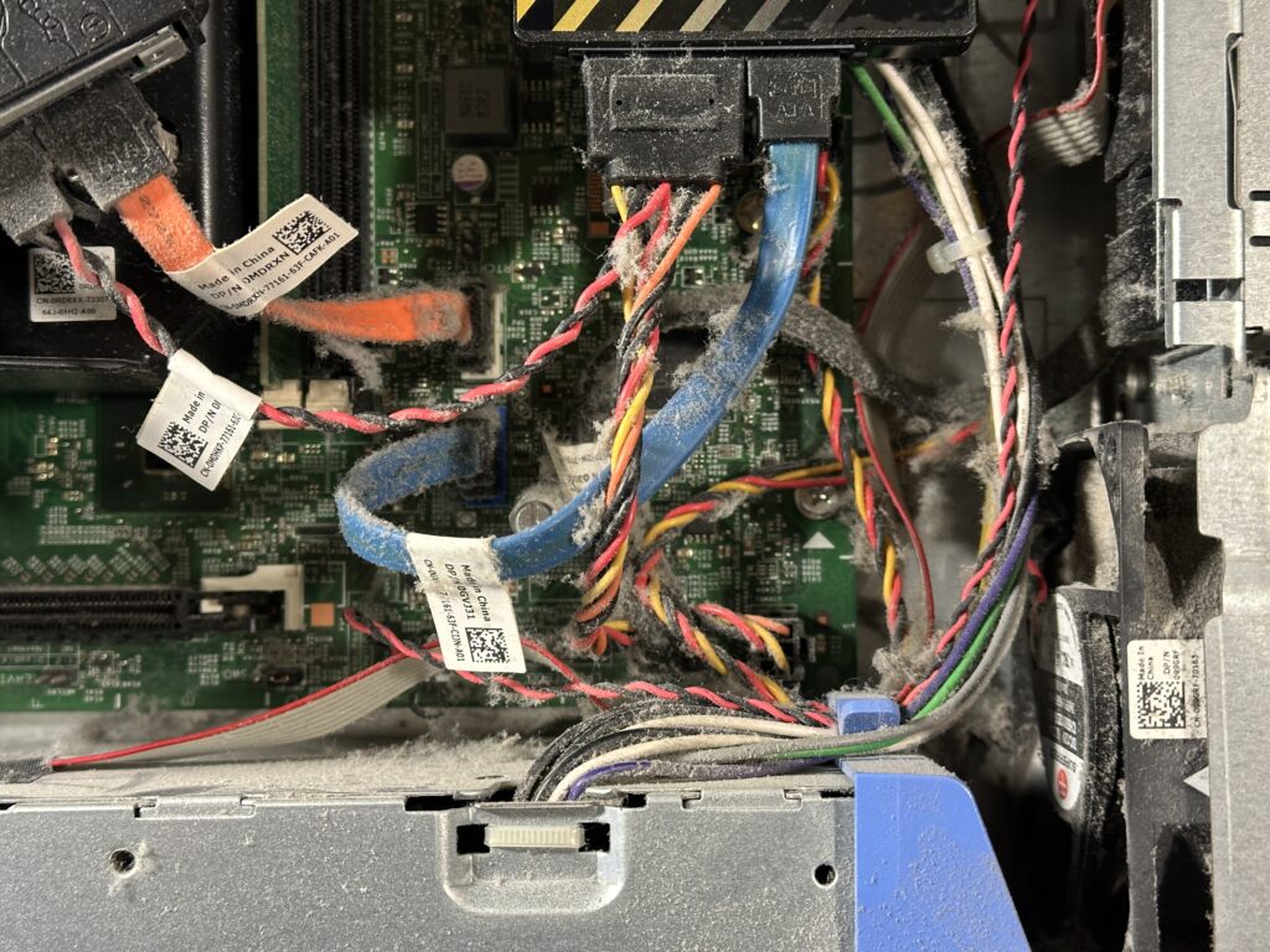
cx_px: 635
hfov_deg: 39.7
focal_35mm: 48
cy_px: 476
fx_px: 1761
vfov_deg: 30.3
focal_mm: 6.86
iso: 200
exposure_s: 1/33
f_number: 1.78
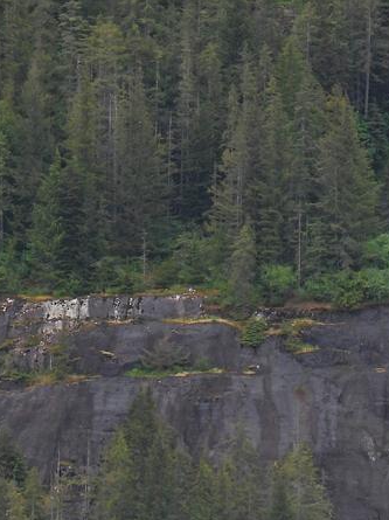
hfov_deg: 2.1
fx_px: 10368
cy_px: 597
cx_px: 424
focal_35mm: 691
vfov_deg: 2.9
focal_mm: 42.8
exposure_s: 1/200
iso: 100
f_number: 4.5
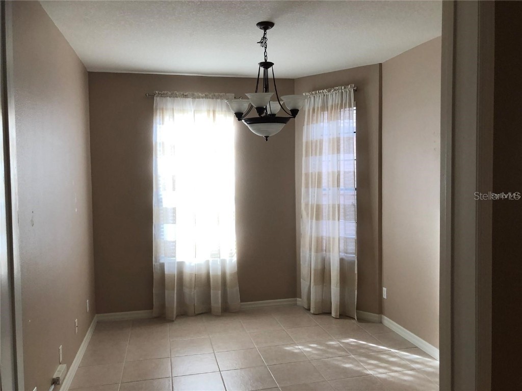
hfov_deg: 63.4
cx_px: 261
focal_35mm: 28
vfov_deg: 49.7
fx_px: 422
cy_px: 196
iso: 25
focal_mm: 3.99
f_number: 1.8
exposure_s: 1/40
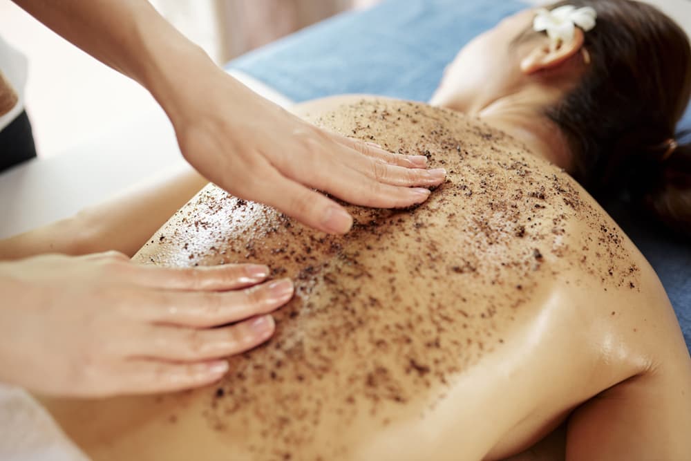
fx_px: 672
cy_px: 230
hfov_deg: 54.4
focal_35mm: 35
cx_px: 346
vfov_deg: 37.9
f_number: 2.2
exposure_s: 1/160
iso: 320
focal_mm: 35
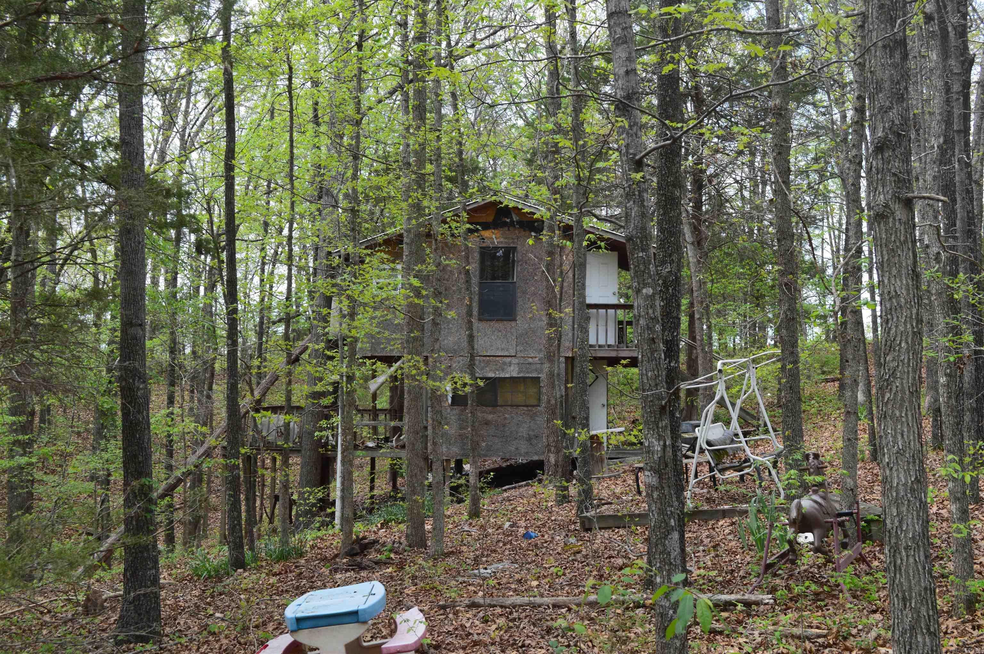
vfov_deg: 30.8
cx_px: 492
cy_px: 327
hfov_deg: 45.0
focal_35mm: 44
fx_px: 1188
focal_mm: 29
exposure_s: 1/160
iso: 400
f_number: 9
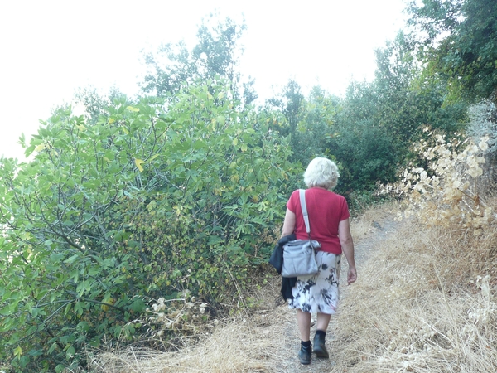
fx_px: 589
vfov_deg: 35.1
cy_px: 186
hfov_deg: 45.8
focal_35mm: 41
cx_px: 248
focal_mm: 5.5
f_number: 3.6
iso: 100
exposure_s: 1/30
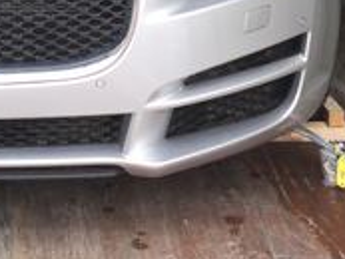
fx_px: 1217
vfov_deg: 11.9
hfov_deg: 15.8
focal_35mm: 122
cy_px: -54
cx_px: -20
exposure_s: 1/100
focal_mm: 3.3
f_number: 2.4
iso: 40
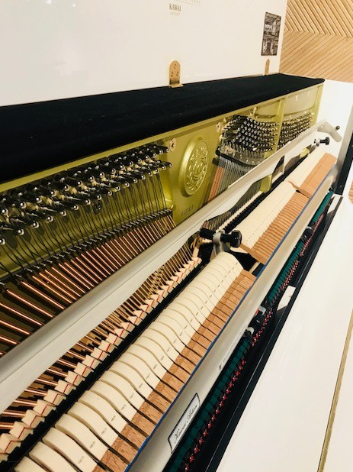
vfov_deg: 61.7
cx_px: 178
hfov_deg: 48.2
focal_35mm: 29
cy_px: 242
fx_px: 395
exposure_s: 1/20
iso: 40
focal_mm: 3.99
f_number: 1.8
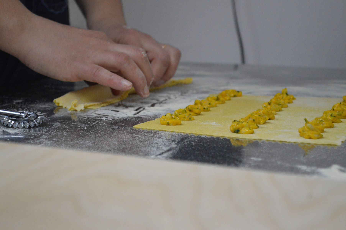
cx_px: 173
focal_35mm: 82
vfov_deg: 16.5
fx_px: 792
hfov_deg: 24.6
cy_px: 115
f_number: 5.6
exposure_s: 1/500
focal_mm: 55
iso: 3200
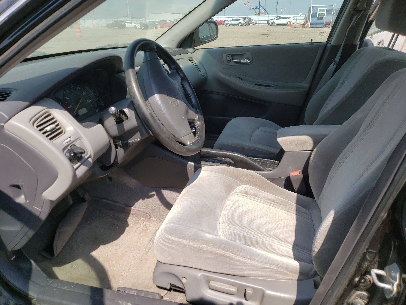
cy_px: 152
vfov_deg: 53.1
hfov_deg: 67.3
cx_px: 203
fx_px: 305
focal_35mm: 26
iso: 50
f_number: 1.5
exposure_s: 1/2000
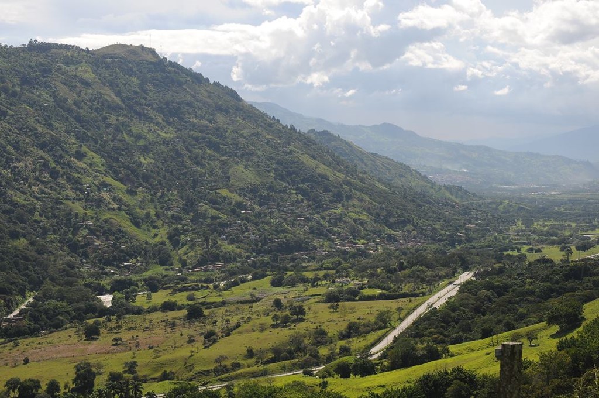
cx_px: 300
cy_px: 199
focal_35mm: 60
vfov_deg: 22.6
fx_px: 997
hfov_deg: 33.4
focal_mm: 40
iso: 200
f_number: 7.1
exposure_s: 1/800
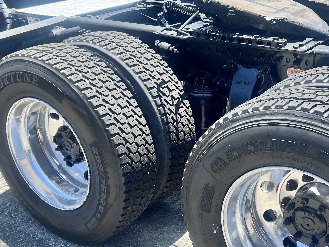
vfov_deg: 29.6
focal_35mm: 49
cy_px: 156
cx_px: 197
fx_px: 466
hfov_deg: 38.7
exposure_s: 1/1124
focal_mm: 5.7
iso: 50
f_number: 1.5
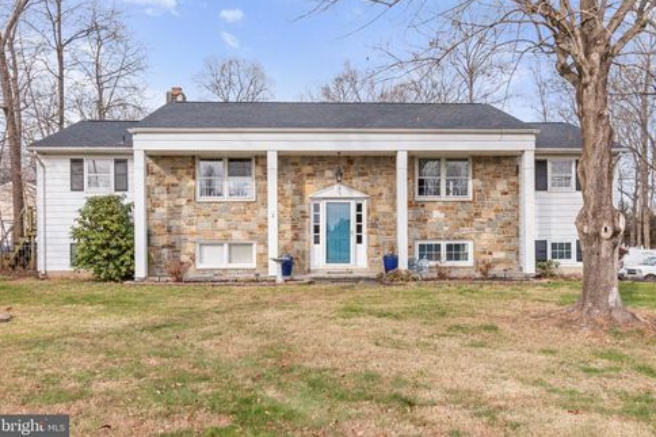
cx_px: 335
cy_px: 212
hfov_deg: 60.3
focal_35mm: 31
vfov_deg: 42.3
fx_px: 564
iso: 400
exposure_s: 1/250
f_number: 9
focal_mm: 20
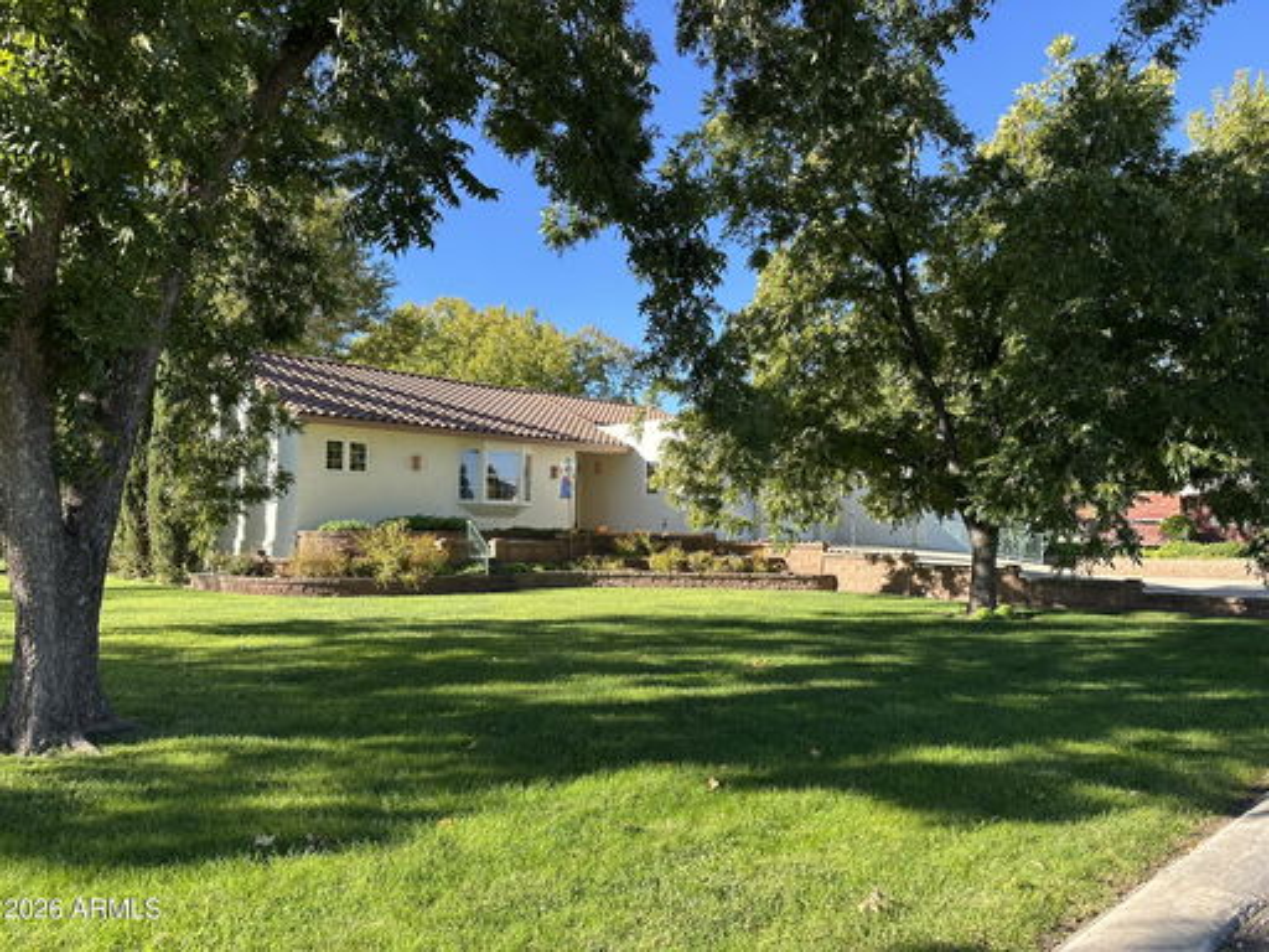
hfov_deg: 71.6
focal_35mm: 24
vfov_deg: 56.8
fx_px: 880
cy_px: 476
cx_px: 634
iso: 80
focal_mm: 6.86
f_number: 1.78
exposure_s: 1/1095
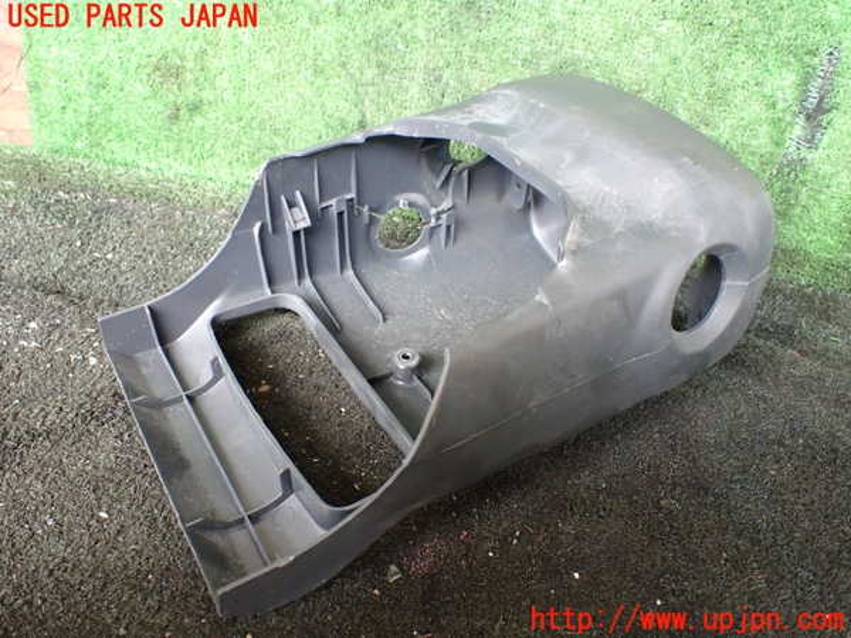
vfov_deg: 46.8
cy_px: 319
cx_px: 426
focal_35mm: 30
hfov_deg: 60.0
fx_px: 738
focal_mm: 5.4
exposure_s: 1/125
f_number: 2.3
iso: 800
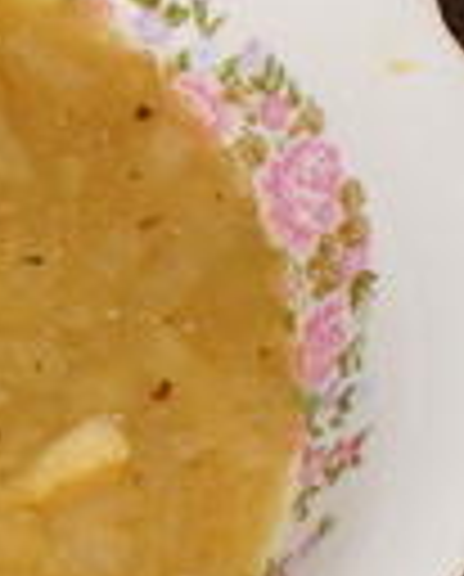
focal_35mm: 360
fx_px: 6158
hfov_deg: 4.3
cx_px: -464
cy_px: 346
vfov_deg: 5.4
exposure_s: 1/60
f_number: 5.1
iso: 100
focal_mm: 22.2
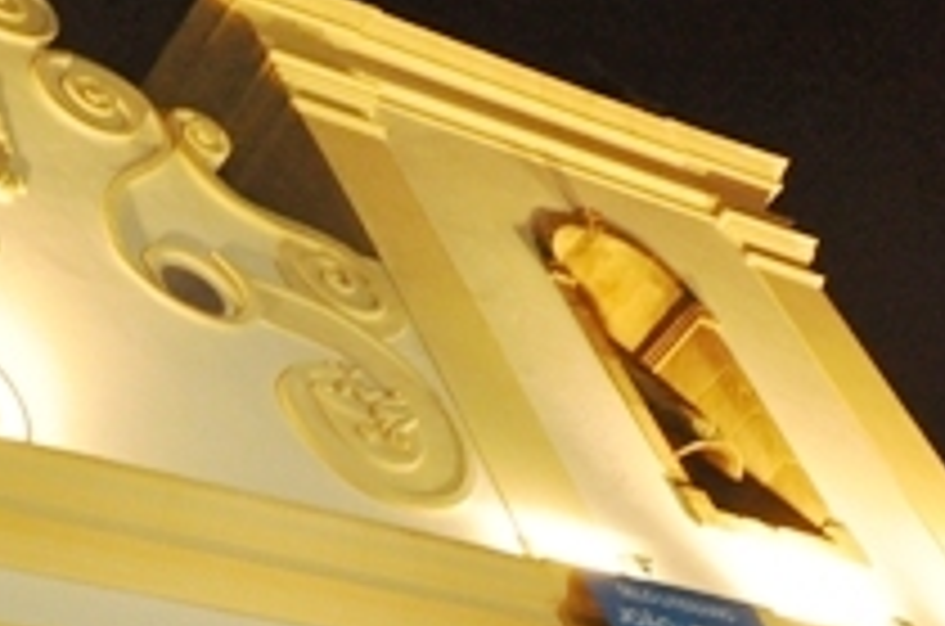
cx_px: -94
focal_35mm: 90
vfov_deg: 14.7
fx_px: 2369
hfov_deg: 21.4
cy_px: 662
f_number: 10
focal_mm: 21
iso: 1600
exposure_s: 1/13
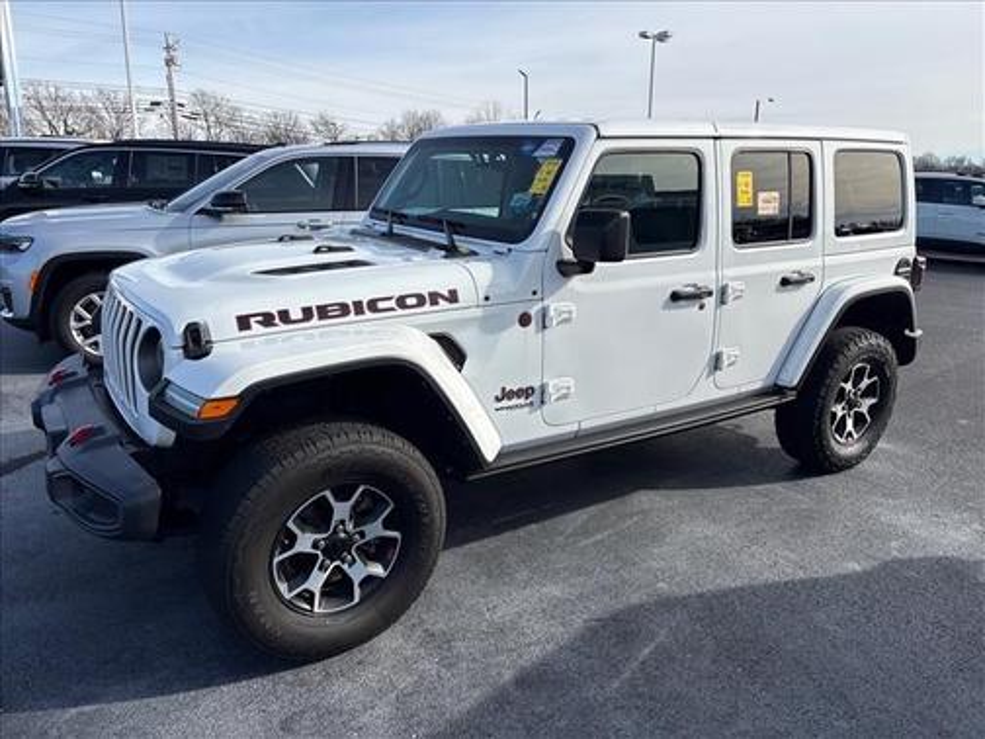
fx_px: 740
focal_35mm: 26
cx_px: 492
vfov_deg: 53.1
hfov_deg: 67.3
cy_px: 370
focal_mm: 5.96
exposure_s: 1/2865
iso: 50
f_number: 1.6
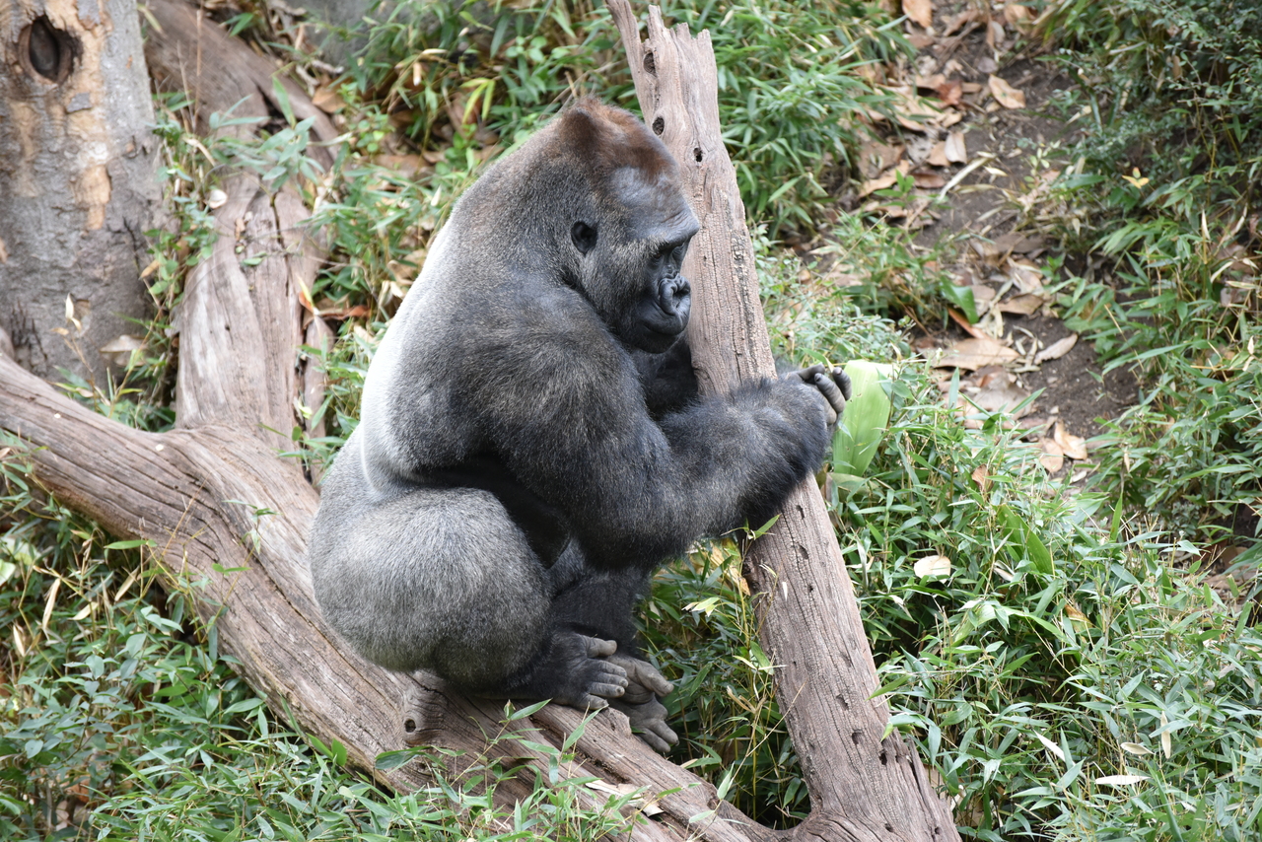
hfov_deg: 12.1
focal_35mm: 170
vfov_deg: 8.1
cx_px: 631
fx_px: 5960
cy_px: 421
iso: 1600
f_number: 5
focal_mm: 170
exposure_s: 1/400
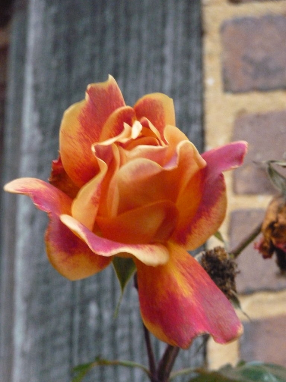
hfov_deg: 6.0
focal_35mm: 247
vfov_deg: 8.0
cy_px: 191
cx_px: 143
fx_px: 2721
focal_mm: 44
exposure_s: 1/15
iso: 1250
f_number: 3.7
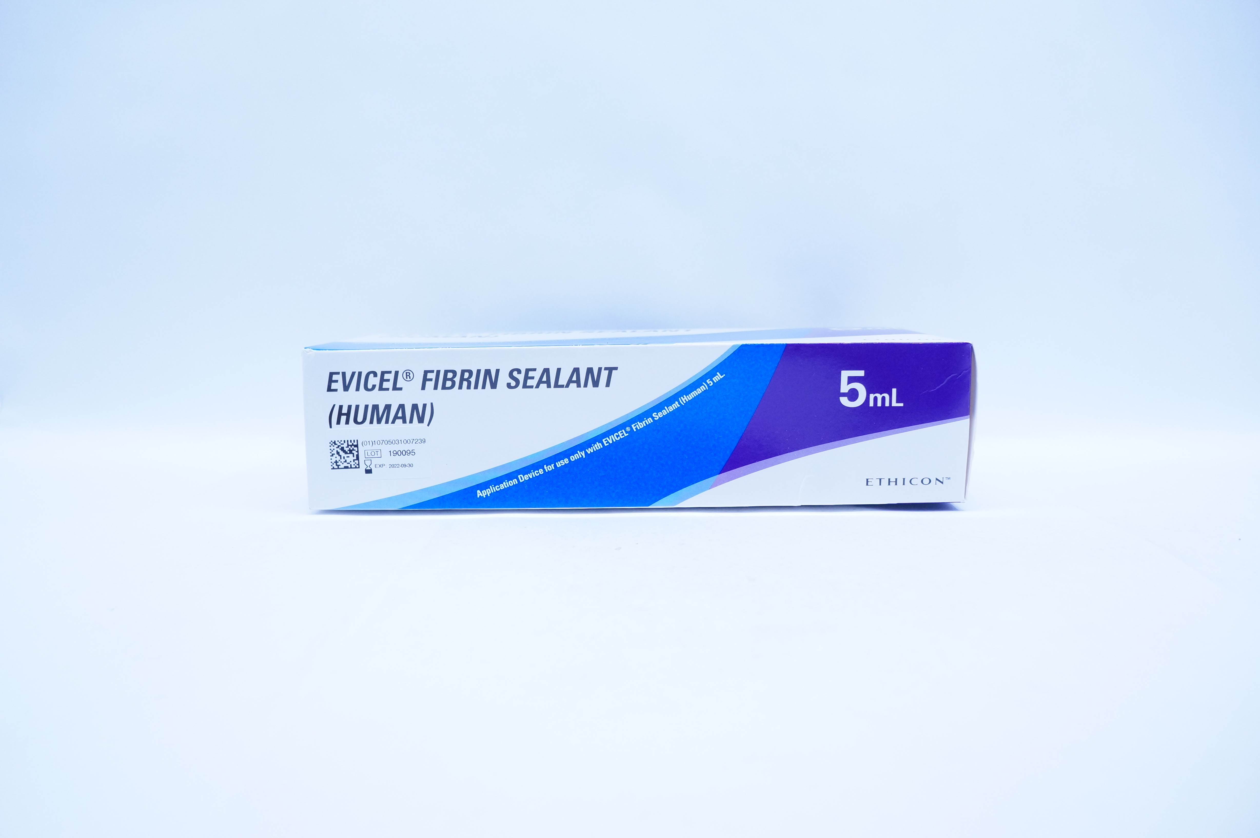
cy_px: 419
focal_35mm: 27
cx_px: 630
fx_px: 944
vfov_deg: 47.8
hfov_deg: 67.4
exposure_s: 1/200
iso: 800
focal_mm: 18
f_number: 4.5
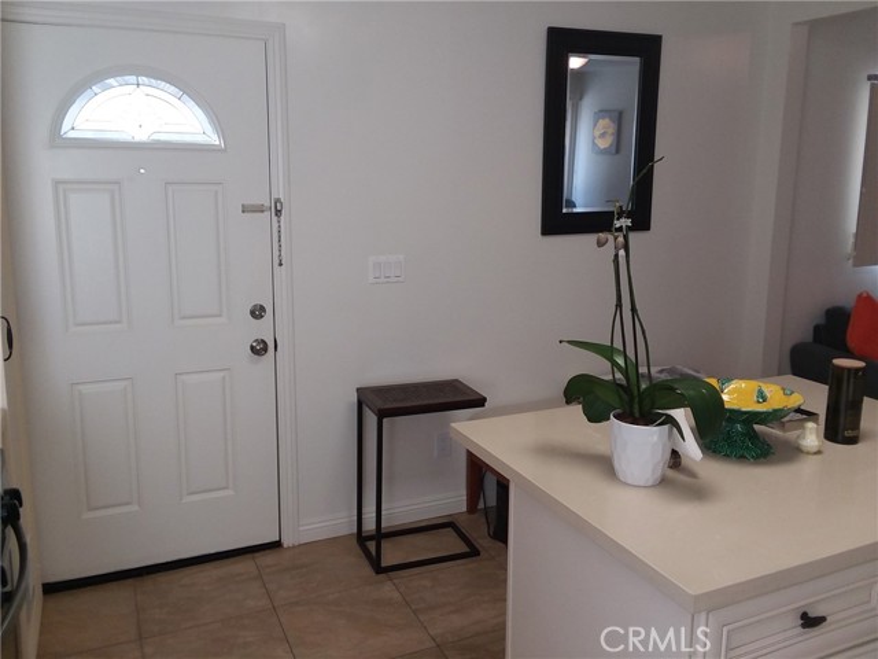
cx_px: 439
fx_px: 736
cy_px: 330
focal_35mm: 29
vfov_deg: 48.2
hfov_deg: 61.7
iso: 50
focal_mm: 2.47
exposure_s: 1/60
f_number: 1.9
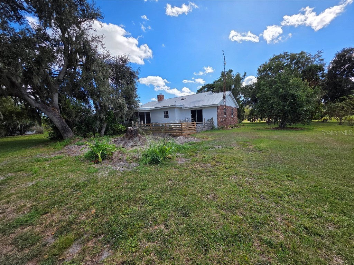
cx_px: 177
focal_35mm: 13
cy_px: 132
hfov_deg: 106.2
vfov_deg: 89.9
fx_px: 133
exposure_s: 1/2105
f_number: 1.9
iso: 40
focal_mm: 2.2
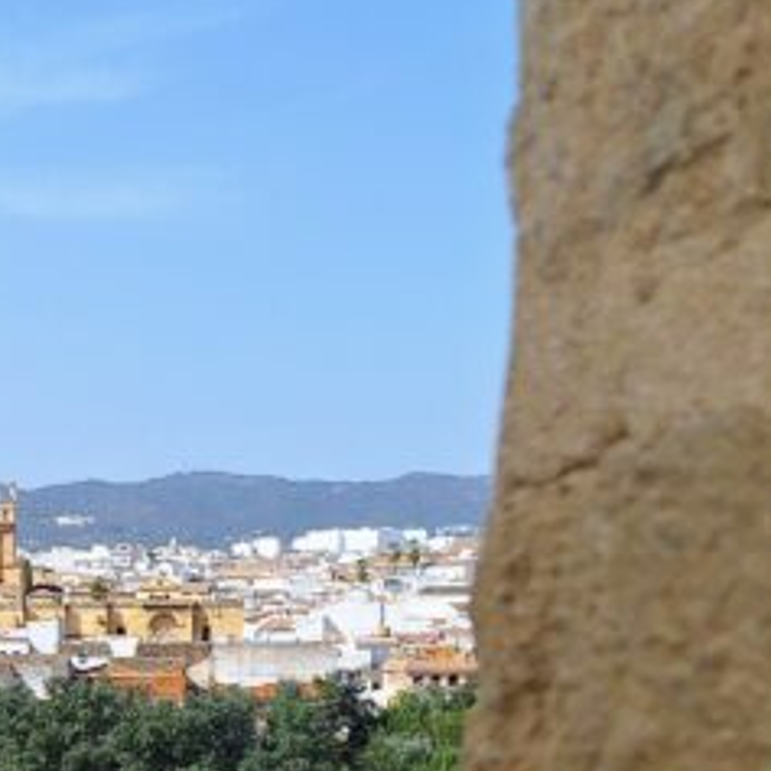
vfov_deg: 18.9
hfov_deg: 17.7
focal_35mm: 88
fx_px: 2218
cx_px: -381
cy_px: 865
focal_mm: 5.54
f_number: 1.8
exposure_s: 1/2660
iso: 40
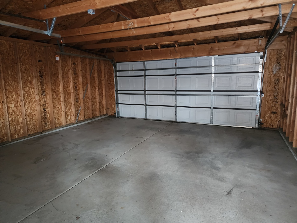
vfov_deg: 58.9
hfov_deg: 73.9
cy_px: 112
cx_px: 148
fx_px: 197
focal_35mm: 23
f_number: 1.8
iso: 800
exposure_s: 1/24
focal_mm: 6.4
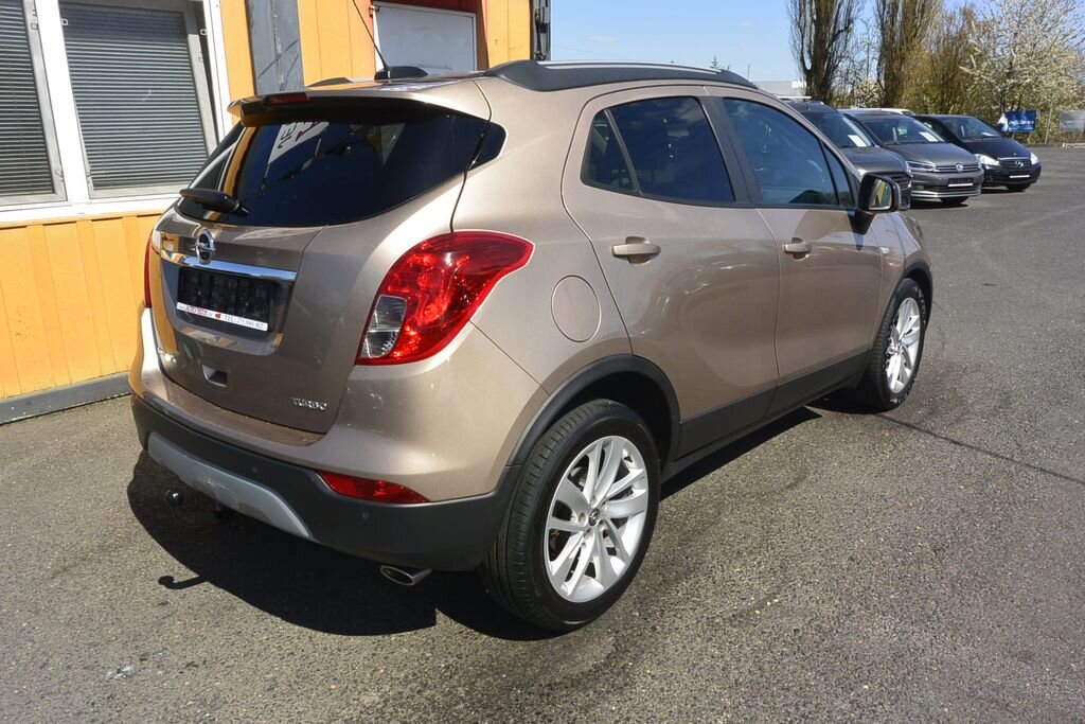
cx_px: 542
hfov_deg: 67.4
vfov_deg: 47.9
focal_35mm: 27
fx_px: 814
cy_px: 362
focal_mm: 10
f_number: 10
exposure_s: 1/250
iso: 160
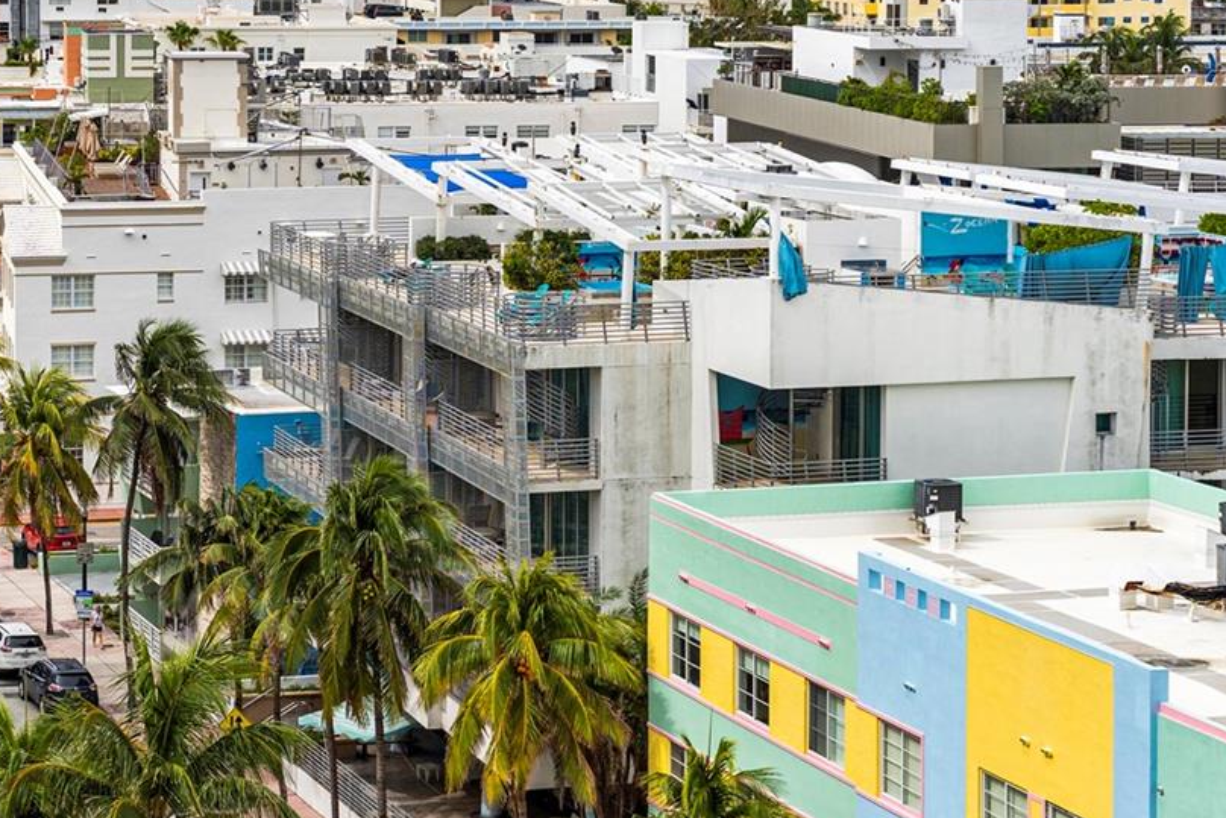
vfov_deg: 14.4
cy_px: 291
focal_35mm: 95
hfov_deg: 21.3
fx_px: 3236
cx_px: 317
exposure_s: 1/1250
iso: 320
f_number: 8
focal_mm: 48
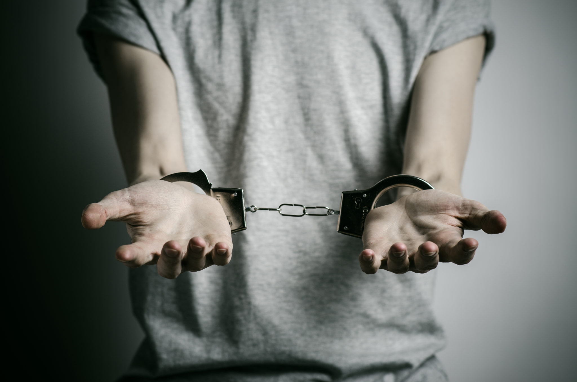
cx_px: 288
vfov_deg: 10.7
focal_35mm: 128
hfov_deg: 16.1
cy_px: 191
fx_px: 2039
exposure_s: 1/160
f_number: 5.6
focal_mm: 85
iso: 100
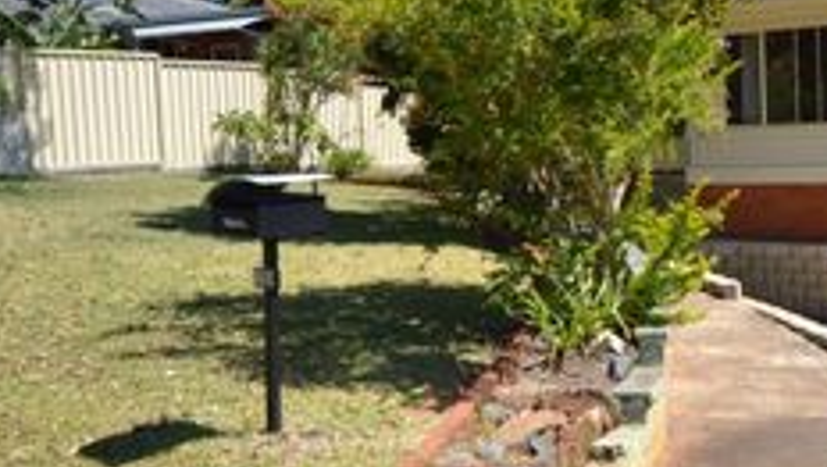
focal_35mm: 54
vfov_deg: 22.3
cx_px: 635
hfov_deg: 37.4
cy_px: 234
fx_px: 1187
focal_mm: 17
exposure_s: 1/200
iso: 100
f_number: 7.1
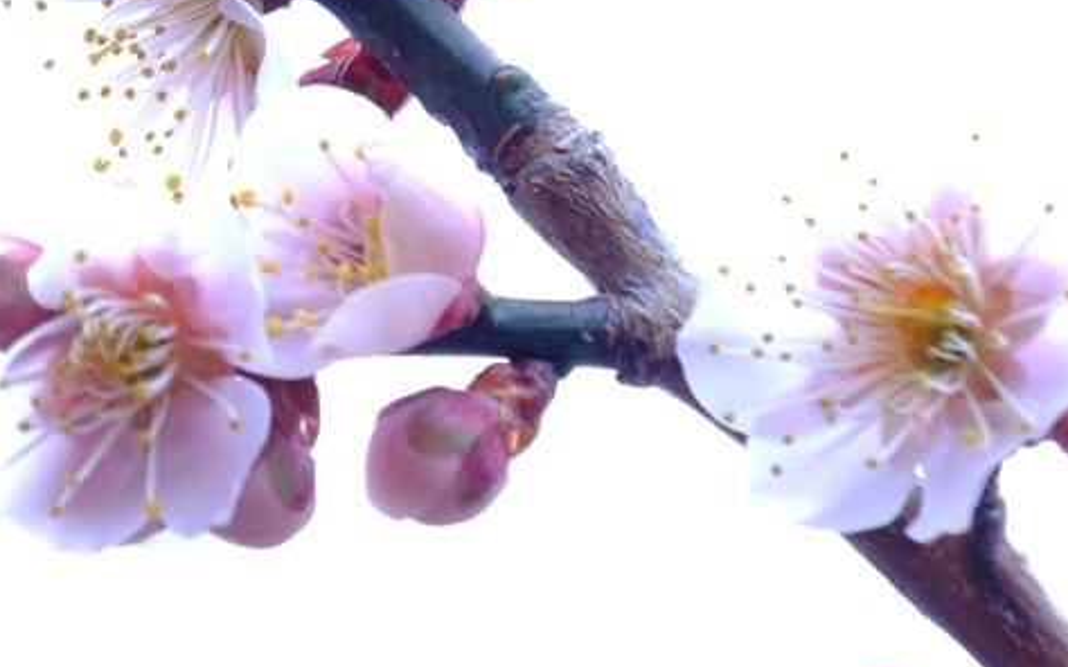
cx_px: 498
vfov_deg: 2.9
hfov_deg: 4.7
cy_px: -59
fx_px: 13008
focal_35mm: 447
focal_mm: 135
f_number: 9
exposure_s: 1.3
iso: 100
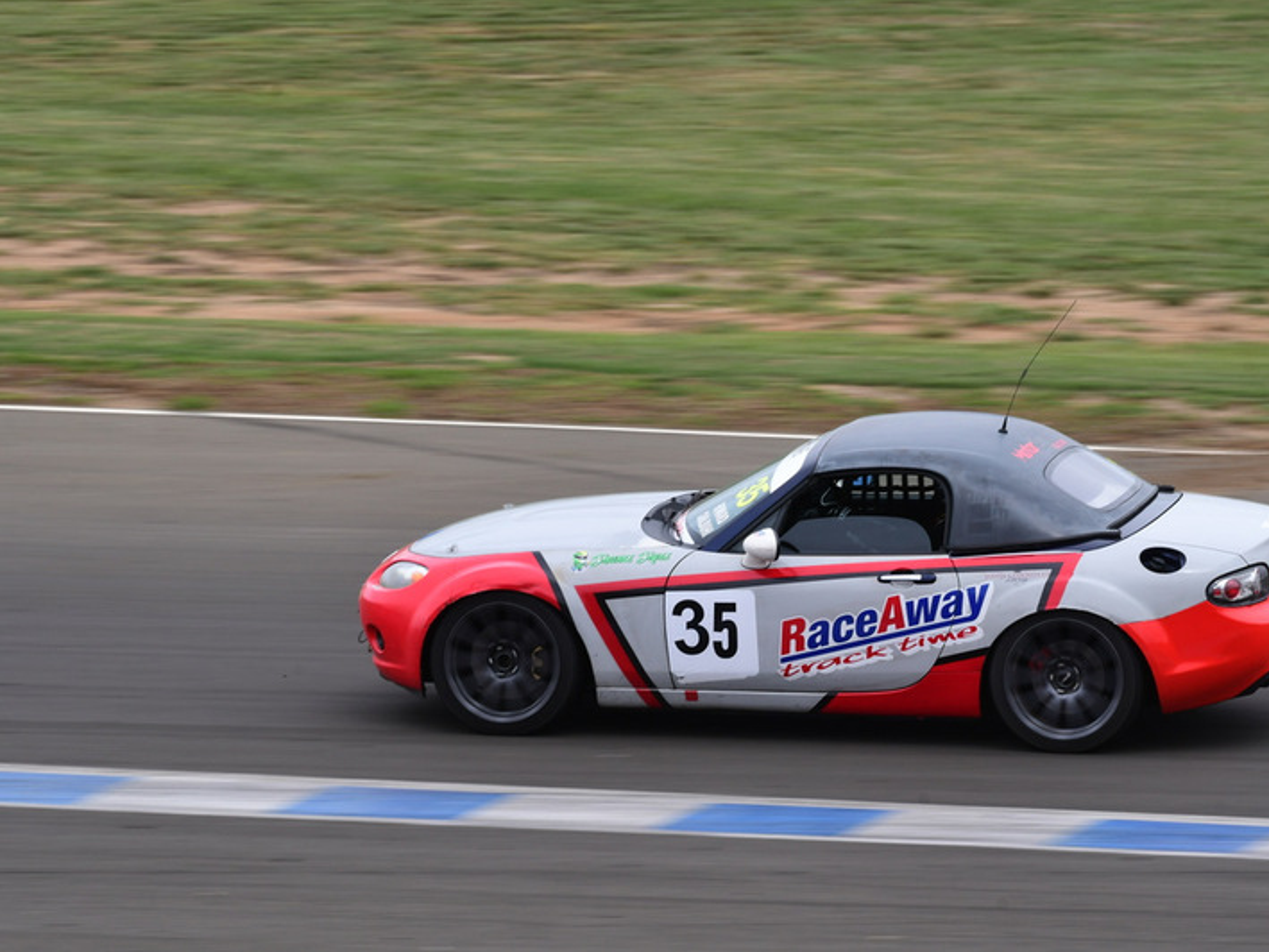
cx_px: 659
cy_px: 476
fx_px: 17306
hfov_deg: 4.2
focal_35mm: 472
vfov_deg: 3.2
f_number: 13
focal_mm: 290
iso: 250
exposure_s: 1/200
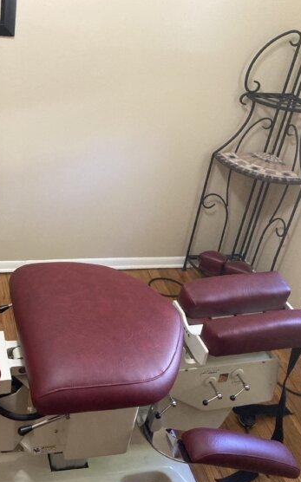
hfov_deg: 30.1
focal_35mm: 41
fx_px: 539
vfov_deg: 48.2
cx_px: 43
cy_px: 242
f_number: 1.8
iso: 320
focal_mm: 3.99
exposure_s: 1/59
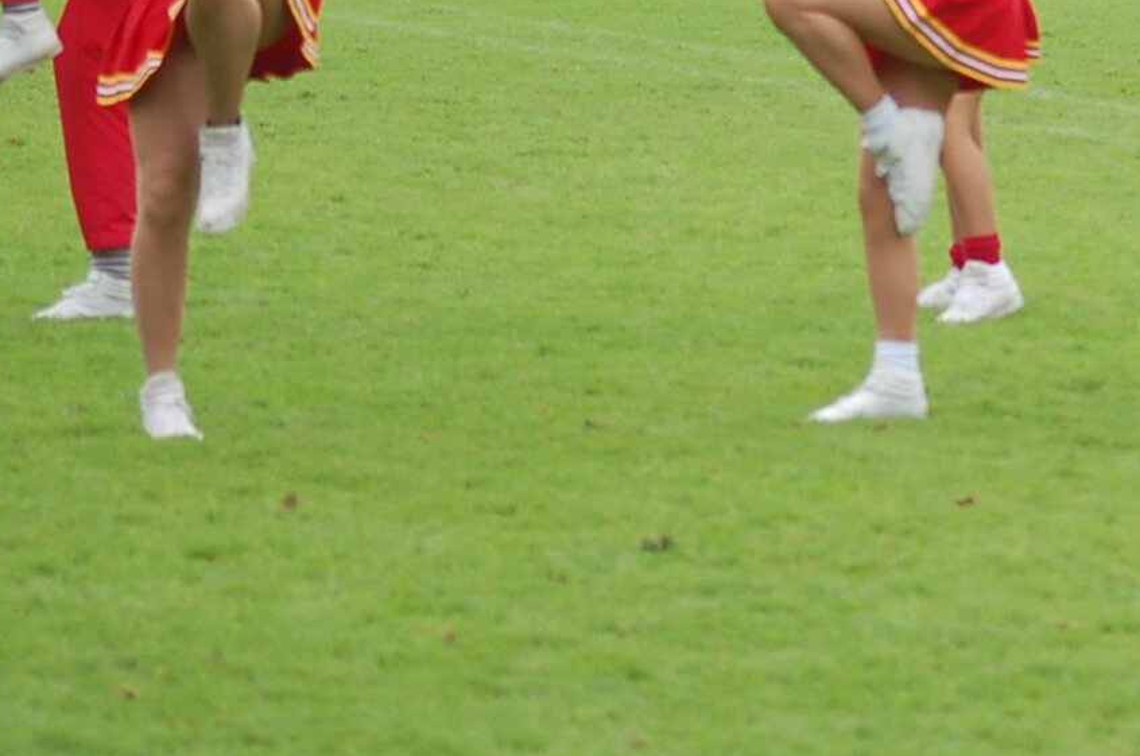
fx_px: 8630
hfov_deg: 7.5
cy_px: -209
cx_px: 1256
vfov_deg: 5.0
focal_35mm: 273
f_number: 4
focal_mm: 70
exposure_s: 1/500
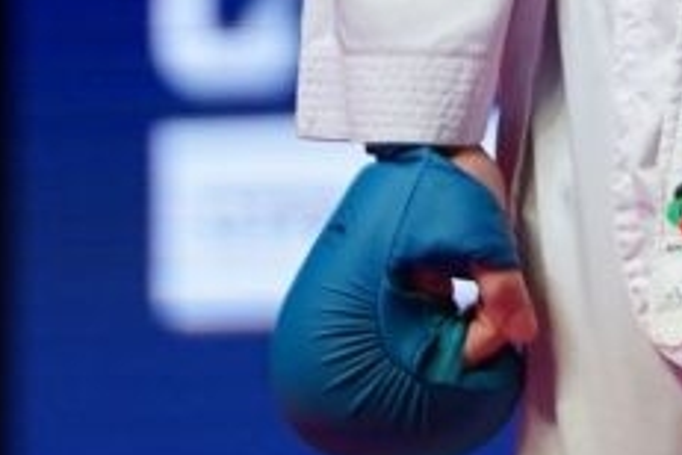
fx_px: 22845
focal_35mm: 1206
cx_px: 1585
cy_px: -1114
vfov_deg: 1.1
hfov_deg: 1.7
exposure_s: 1/1000
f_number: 2.8
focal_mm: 155
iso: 1600
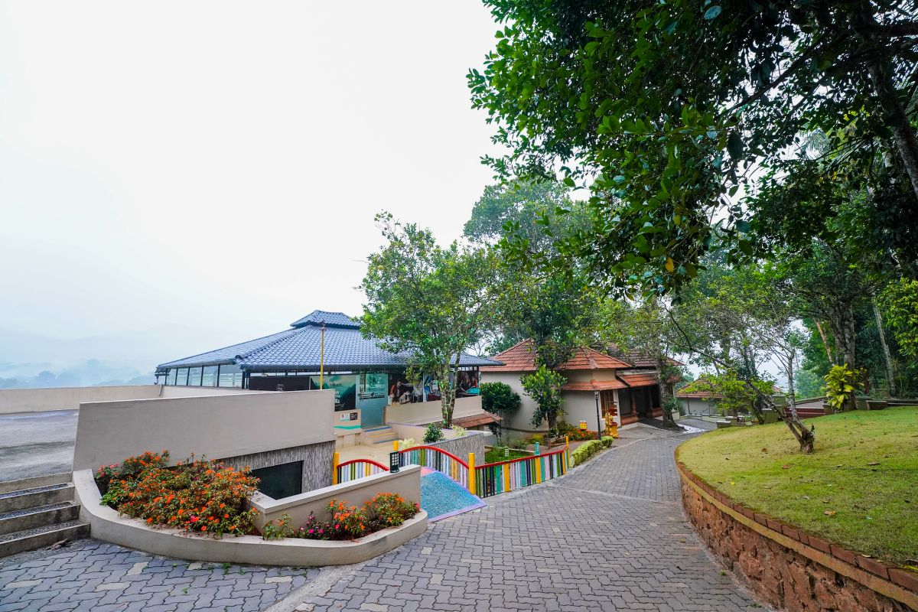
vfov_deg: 81.2
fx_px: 357
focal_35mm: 14
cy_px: 306
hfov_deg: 104.3
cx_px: 459
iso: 3200
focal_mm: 14
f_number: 8
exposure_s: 1/250
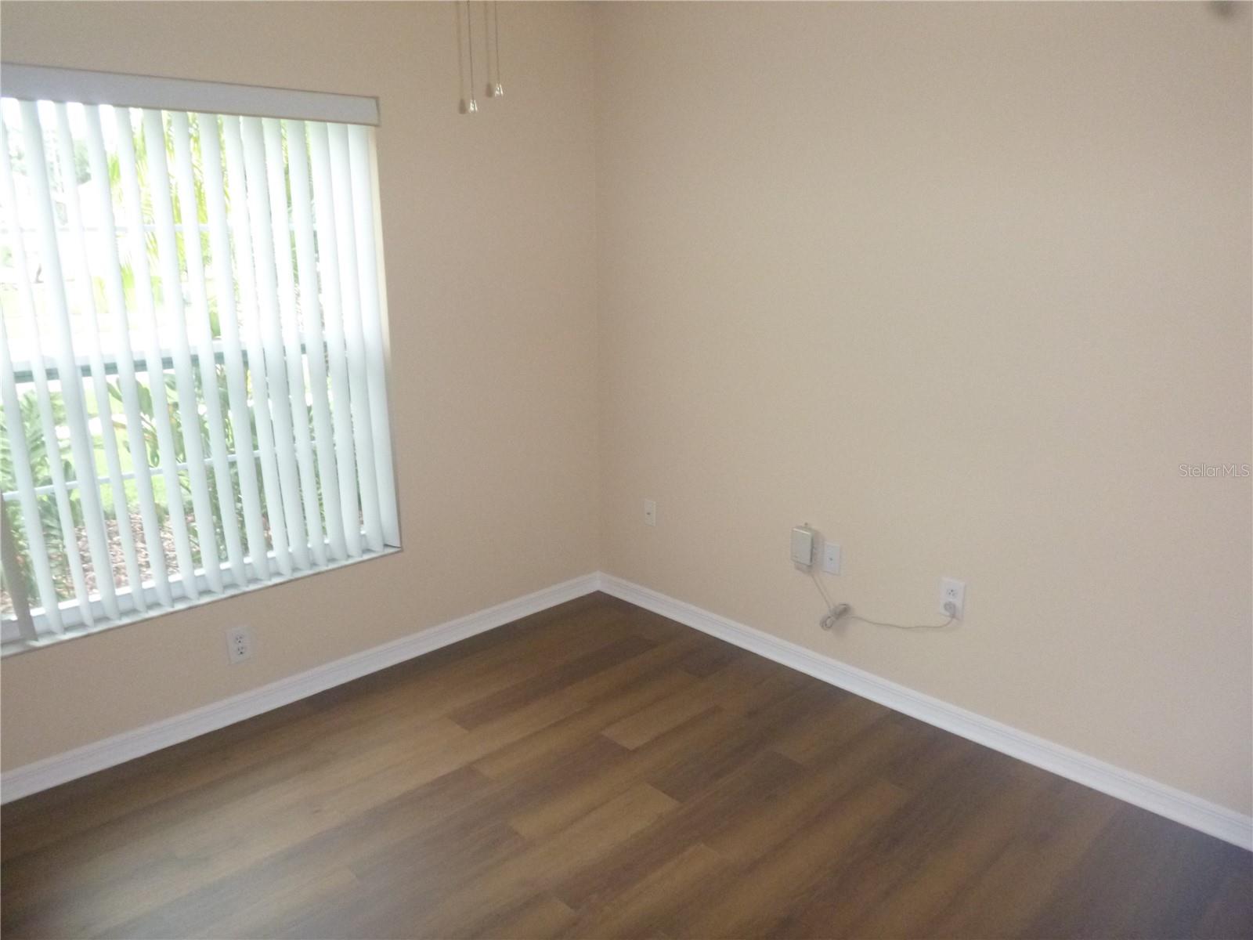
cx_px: 626
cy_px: 470
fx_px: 905
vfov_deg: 54.9
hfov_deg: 69.4
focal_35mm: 25
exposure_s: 1/60
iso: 400
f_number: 3.9
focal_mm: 4.5
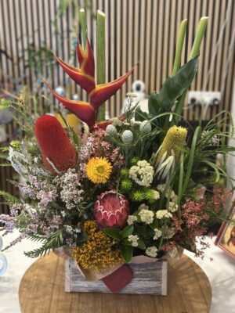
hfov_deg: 30.3
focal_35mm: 48
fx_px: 434
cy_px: 156
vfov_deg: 39.7
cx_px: 118
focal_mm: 6.86
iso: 100
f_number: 1.78
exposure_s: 1/50
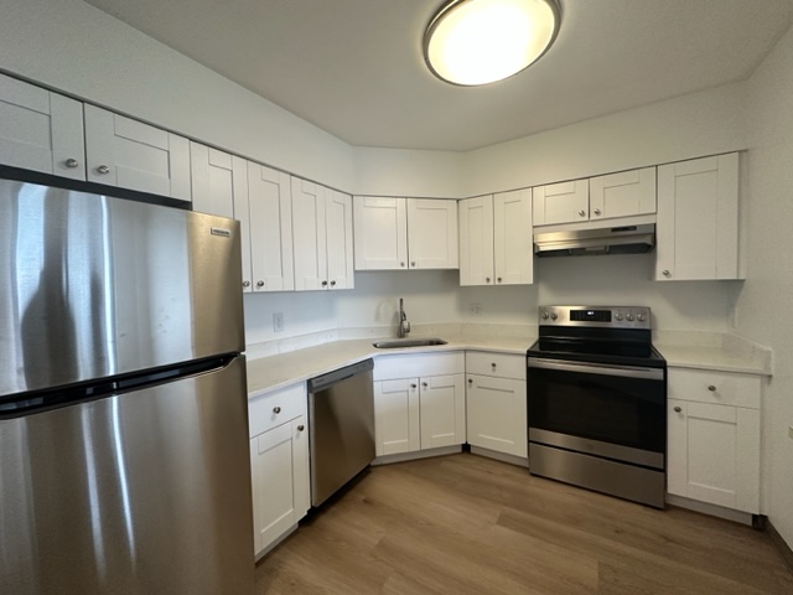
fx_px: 321
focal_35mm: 14
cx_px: 396
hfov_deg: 102.1
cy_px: 298
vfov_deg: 85.7
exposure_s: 1/60
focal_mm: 2.22
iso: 200
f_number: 2.2
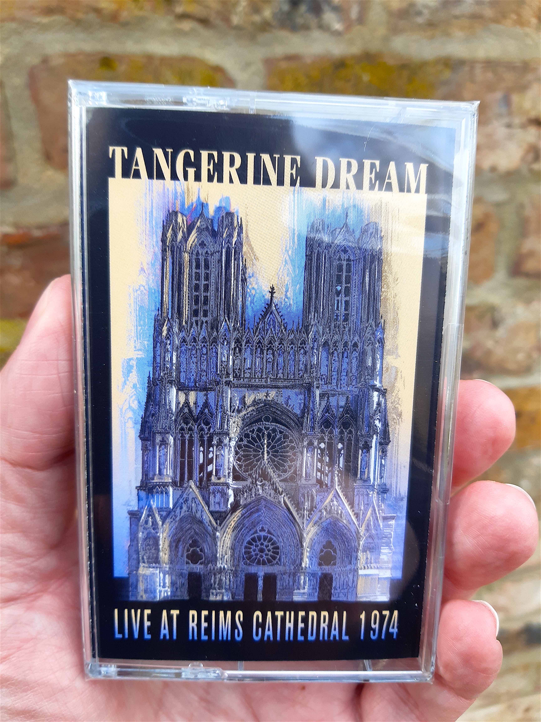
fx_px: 542
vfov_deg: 67.3
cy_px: 361
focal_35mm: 26
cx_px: 270
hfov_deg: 53.1
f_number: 1.7
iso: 40
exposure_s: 1/165
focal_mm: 3.92
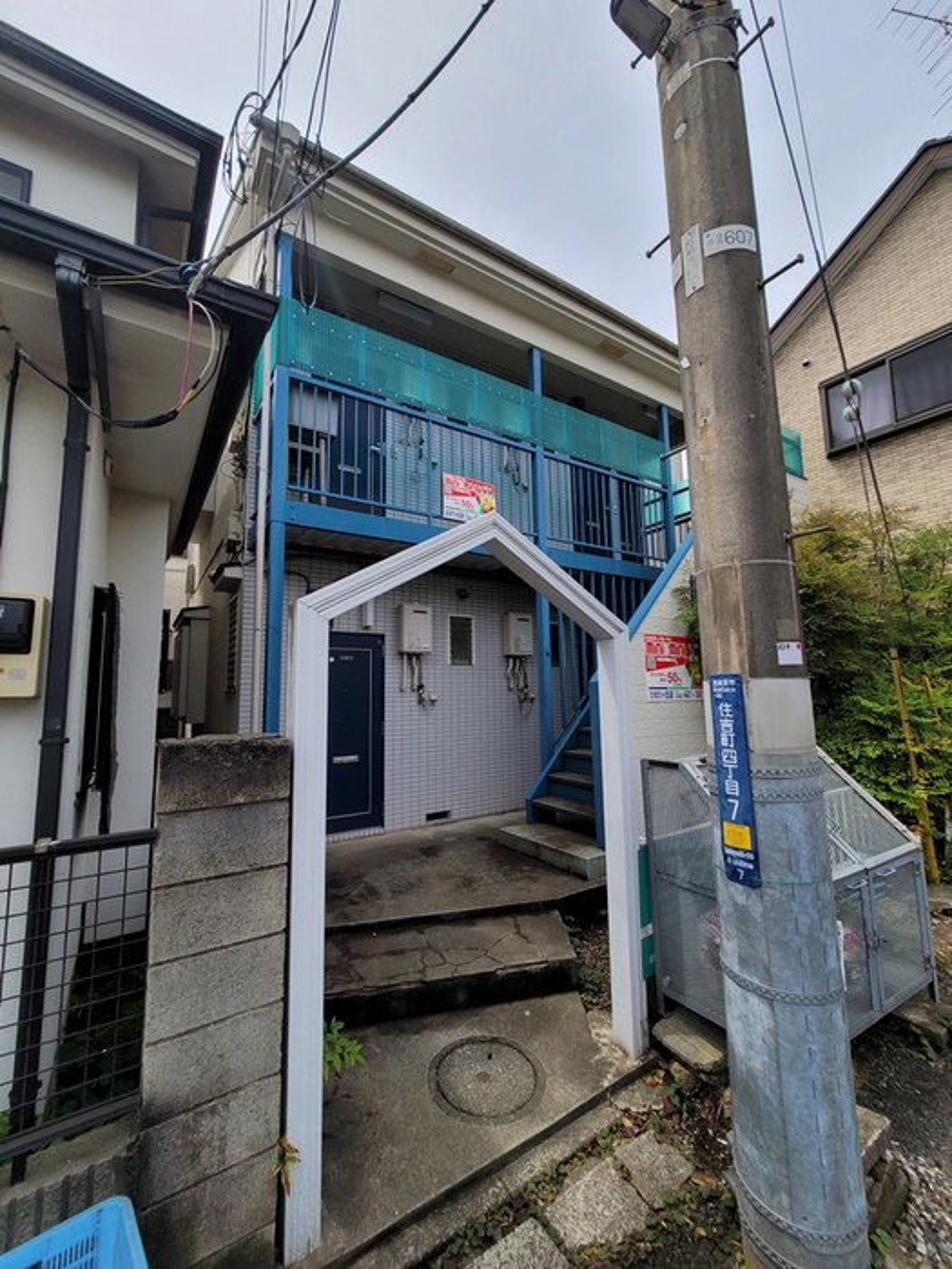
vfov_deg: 106.2
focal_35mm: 13
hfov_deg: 89.9
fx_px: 477
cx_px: 476
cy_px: 634
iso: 64
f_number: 2.2
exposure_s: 1/1779
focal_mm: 2.2
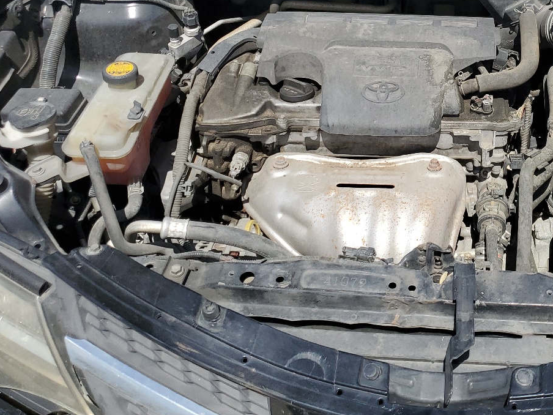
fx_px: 735
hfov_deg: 39.4
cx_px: 454
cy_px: 80
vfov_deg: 30.7
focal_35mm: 46
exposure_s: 1/3333
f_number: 1.5
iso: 50
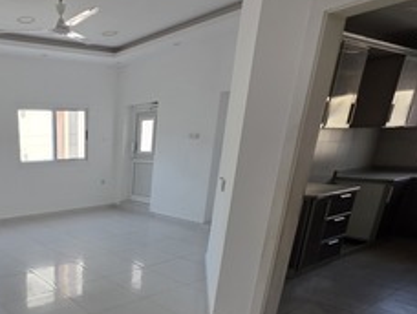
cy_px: 256
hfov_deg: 58.7
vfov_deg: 49.7
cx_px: 52
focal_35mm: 26
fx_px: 314
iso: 40
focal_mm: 2.2
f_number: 1.9
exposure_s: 1/100
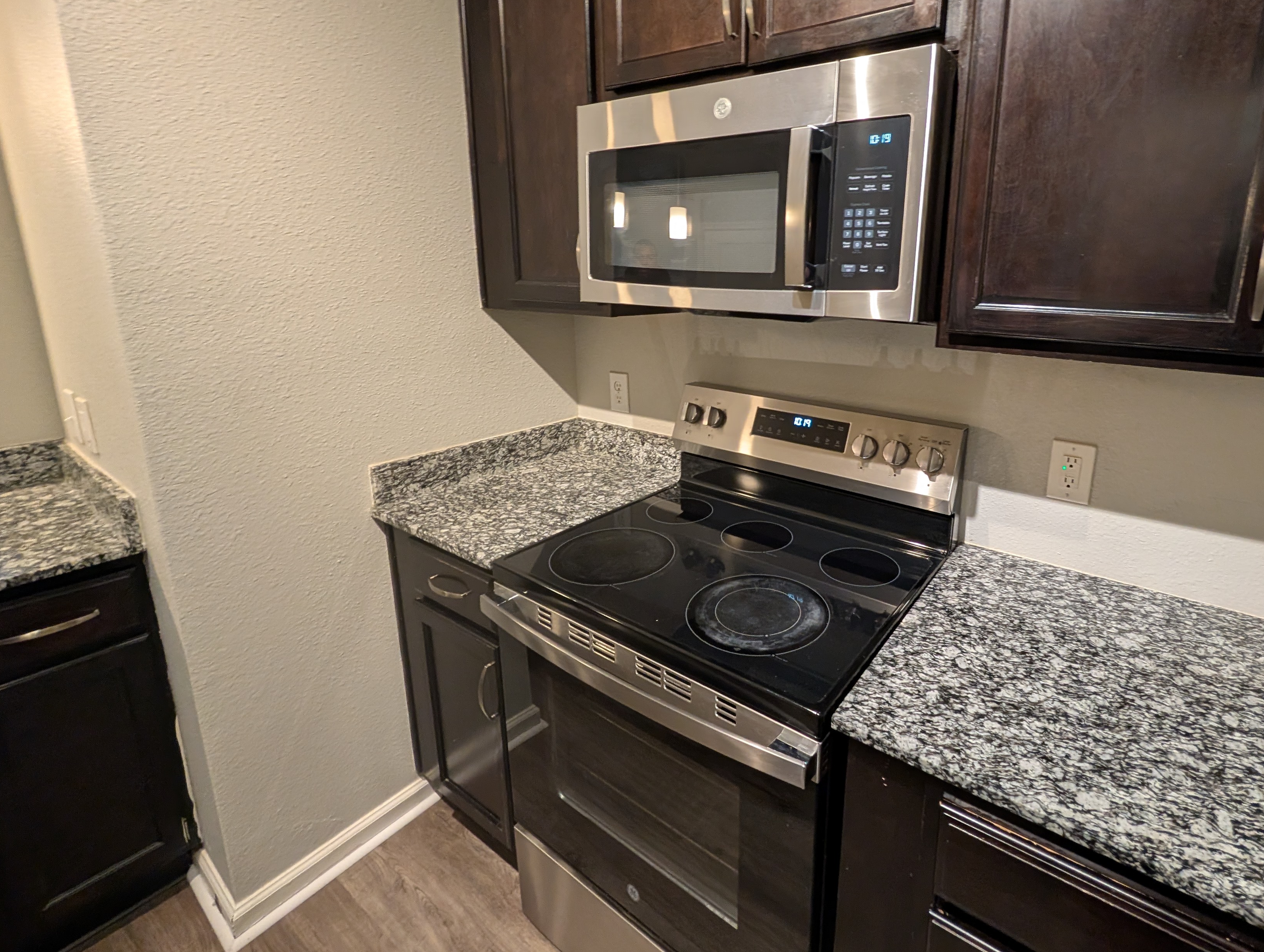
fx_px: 549
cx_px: 776
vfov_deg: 81.3
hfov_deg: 96.4
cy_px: 399
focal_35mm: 15
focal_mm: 2.02
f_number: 1.7
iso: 198
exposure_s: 1/40
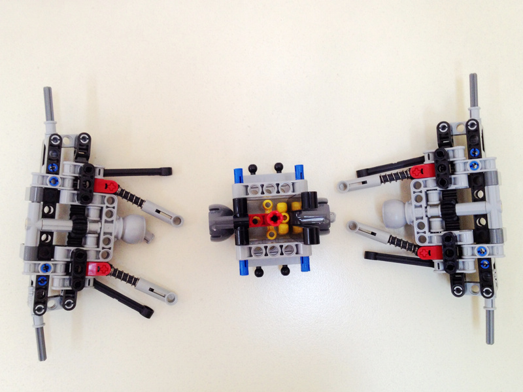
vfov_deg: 40.7
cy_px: 196
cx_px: 262
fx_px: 528
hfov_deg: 52.7
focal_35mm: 35
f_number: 2.4
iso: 80
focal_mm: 4.28
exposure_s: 1/20
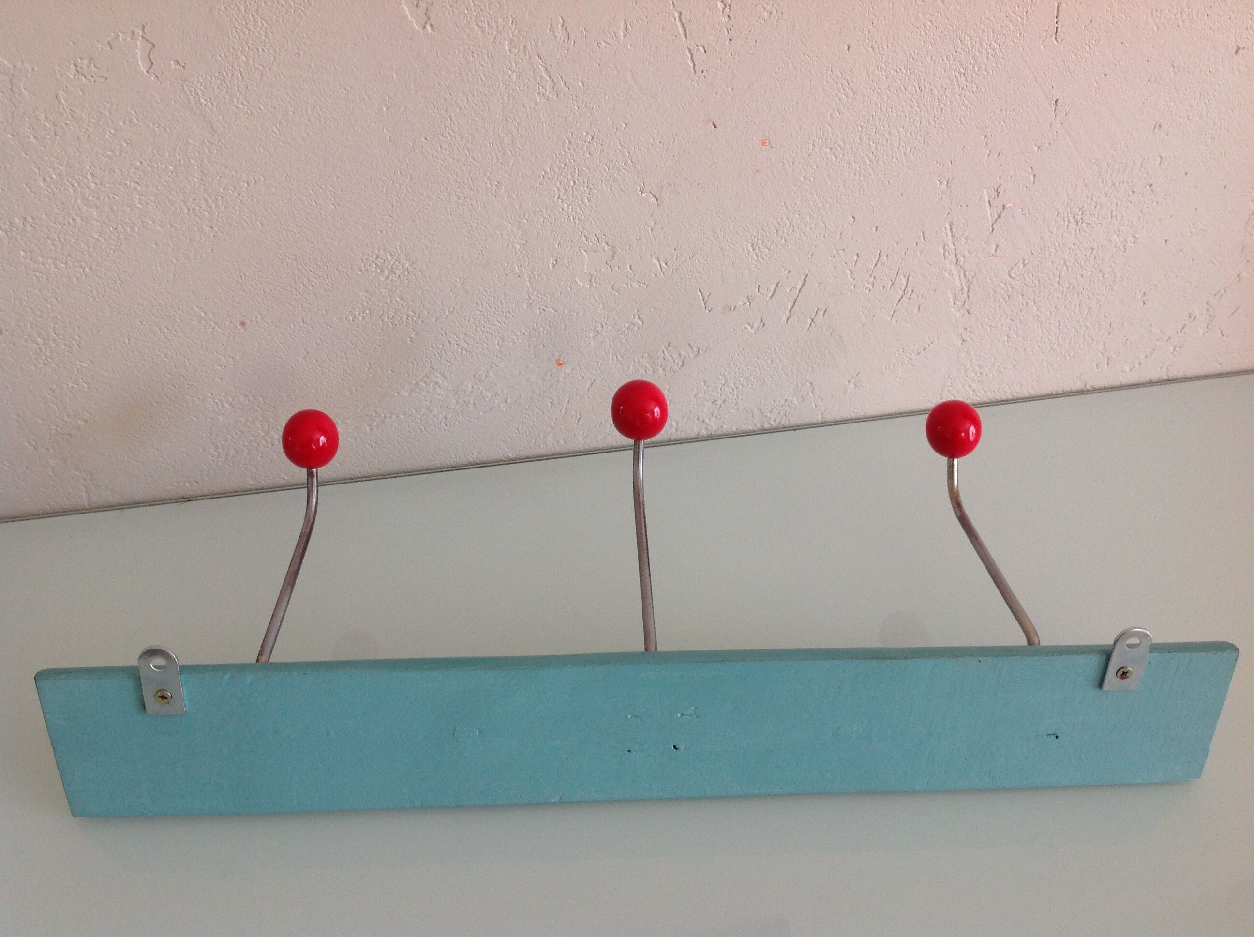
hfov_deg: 52.7
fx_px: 1266
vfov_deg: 40.6
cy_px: 468
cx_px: 627
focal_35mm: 35
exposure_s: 1/120
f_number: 2.4
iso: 80
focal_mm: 4.28
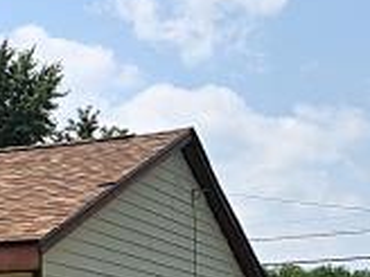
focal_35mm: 106
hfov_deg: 15.4
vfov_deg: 13.6
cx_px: -336
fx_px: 1135
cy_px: 325
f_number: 8
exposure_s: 1/200
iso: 100
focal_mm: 11
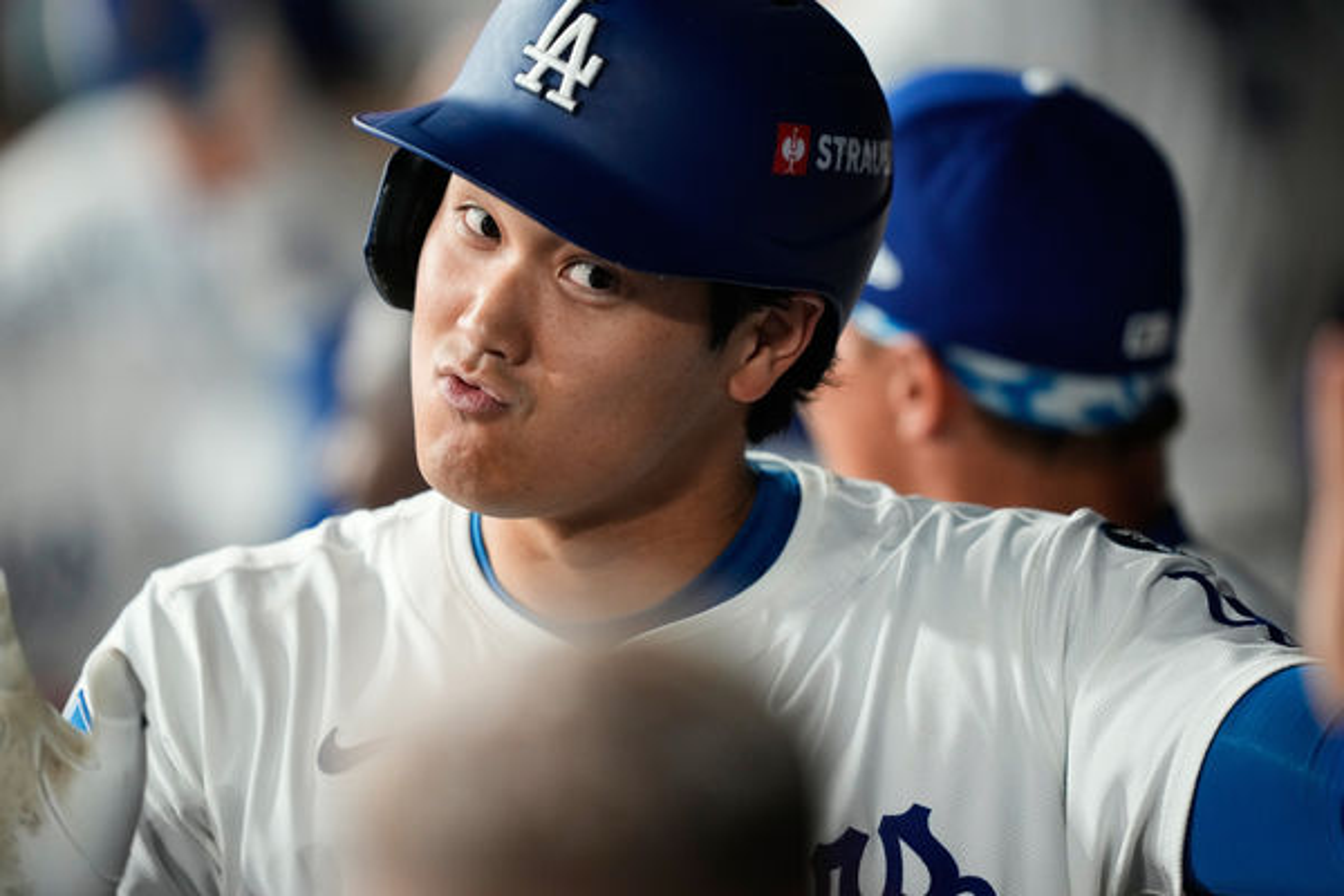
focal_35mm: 400
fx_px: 14932
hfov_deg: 5.2
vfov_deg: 3.4
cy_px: 448
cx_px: 672
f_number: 2.8
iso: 2500
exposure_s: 1/1000
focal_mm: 400
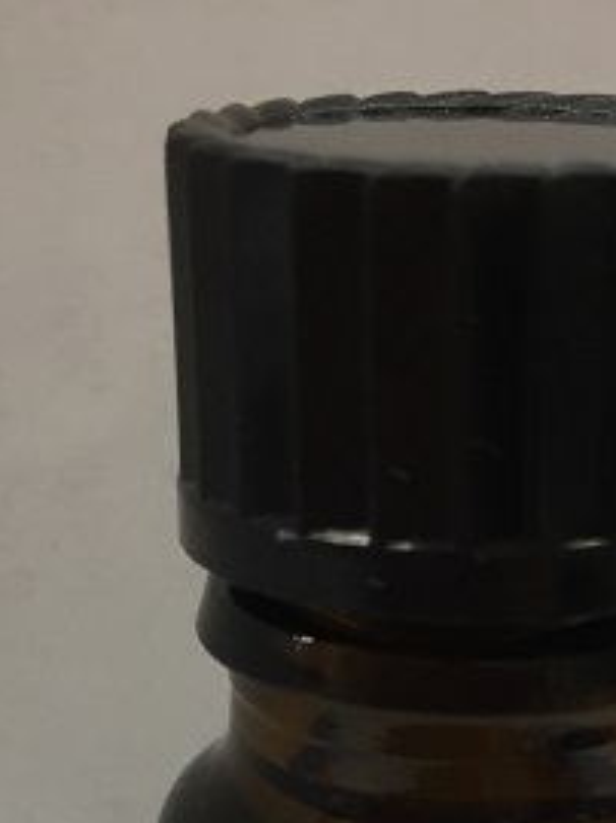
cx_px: 467
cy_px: 997
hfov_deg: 17.0
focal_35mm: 86
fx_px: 2044
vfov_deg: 21.1
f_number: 2.2
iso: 100
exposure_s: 1/33
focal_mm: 4.15
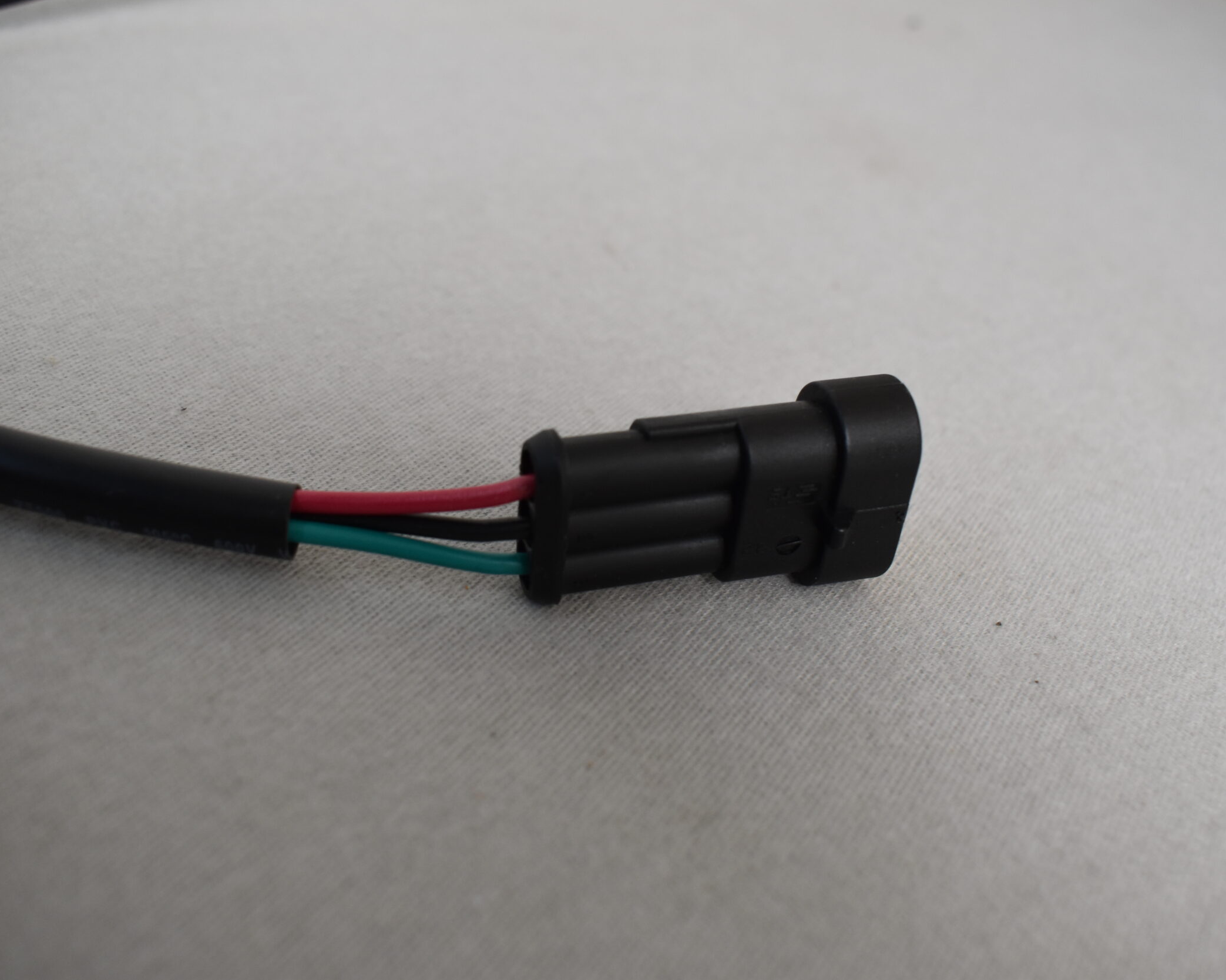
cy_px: 480
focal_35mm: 38
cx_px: 663
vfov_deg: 39.1
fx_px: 1379
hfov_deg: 47.9
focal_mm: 22
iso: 500
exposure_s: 1/60
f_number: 5.6
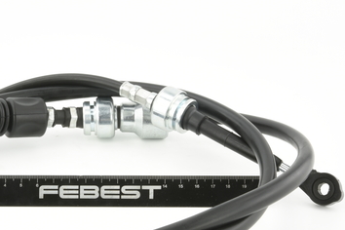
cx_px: 90
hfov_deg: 16.7
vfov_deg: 11.2
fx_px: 1169
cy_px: 149
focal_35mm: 122
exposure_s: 1/2.5
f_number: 29
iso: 100
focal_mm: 60
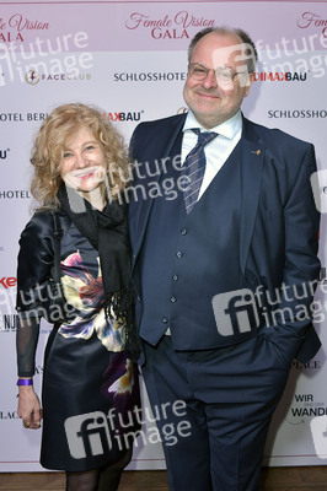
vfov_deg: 58.8
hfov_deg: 41.0
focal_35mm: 32
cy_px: 246
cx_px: 164
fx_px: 437
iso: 1250
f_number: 6.3
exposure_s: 1/200
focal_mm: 32
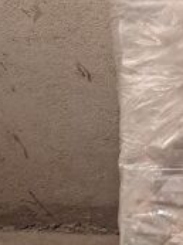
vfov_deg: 20.6
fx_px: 630
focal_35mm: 89
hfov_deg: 14.8
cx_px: 309
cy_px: -48
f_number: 1.8
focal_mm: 5.23
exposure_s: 1/20
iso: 500
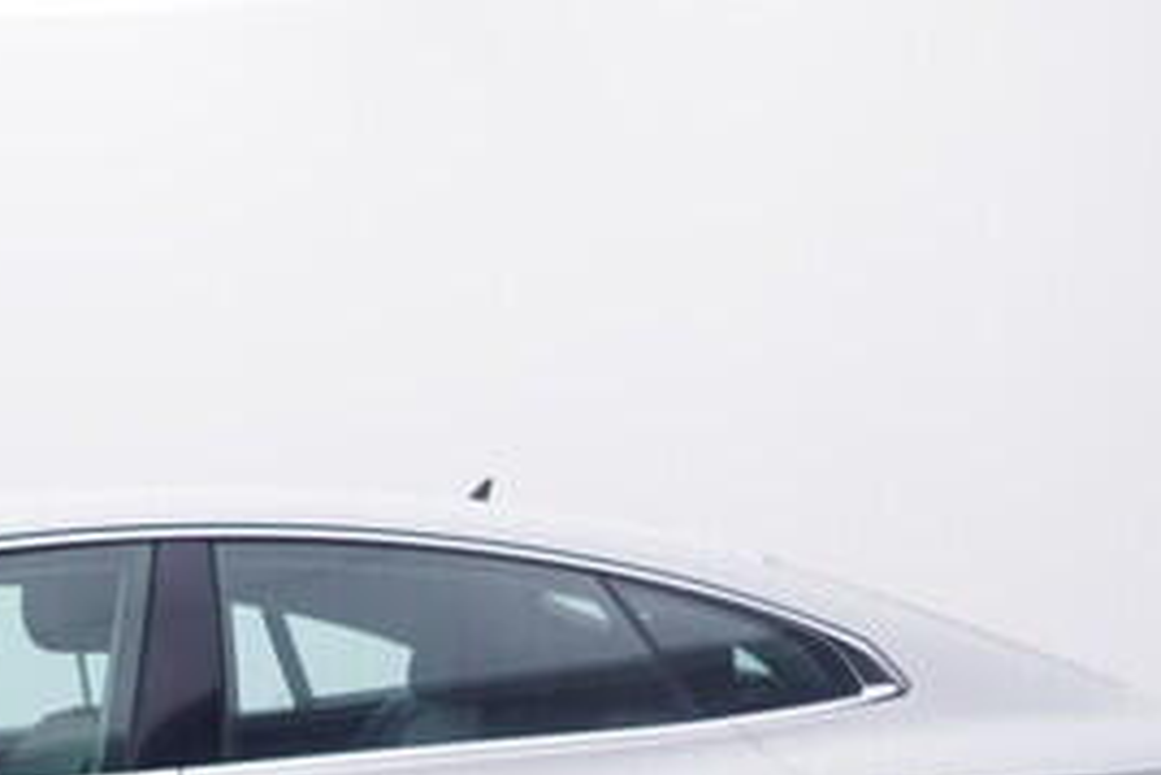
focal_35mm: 86
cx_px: -69
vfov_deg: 15.3
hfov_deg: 22.5
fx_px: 2772
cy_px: 957
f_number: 5
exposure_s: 1/80
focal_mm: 15
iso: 200
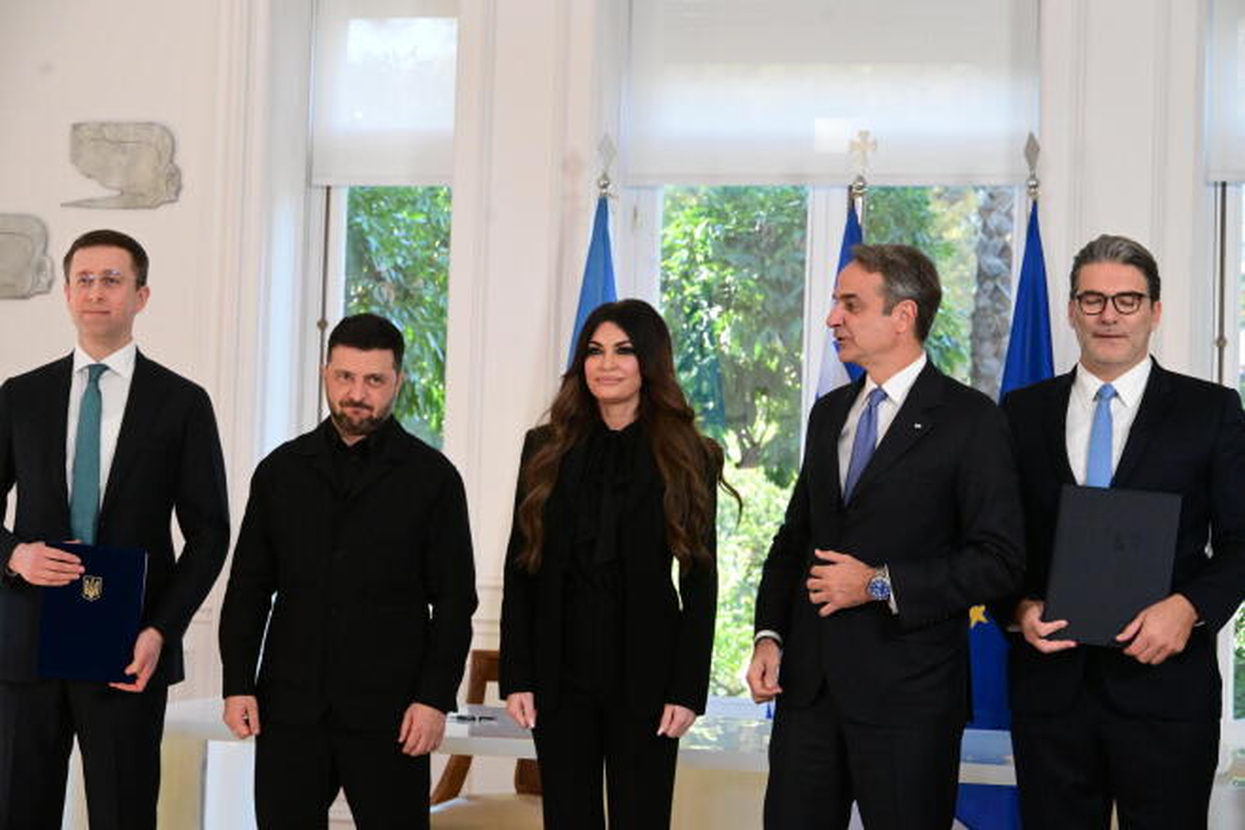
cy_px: 415
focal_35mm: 75
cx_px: 622
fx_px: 2594
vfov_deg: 18.2
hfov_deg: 27.0
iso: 8000
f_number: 7.1
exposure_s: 1/640
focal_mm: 75
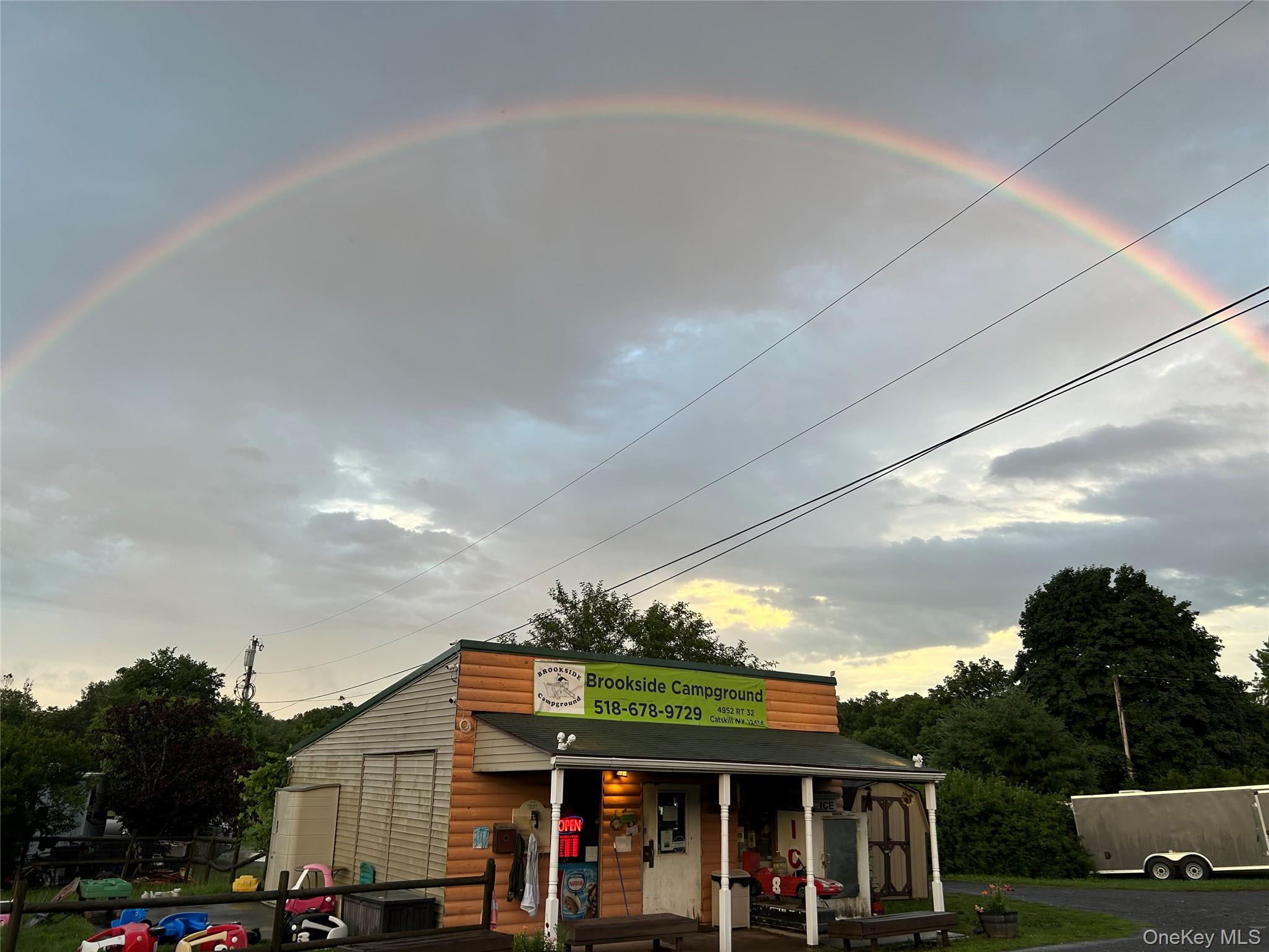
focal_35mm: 26
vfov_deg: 53.1
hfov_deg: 67.3
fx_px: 953
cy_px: 476
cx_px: 634
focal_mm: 5.7
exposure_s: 1/166
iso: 40
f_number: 1.5
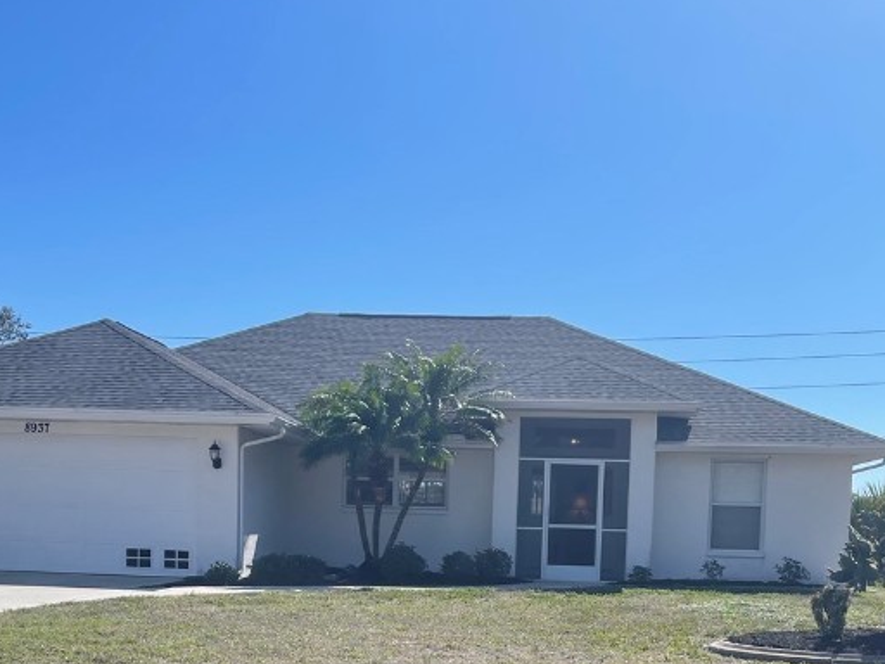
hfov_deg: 38.2
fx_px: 1278
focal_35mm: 50
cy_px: 624
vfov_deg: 27.8
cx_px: 460
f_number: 1.6
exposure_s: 1/4525
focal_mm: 5.1
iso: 32
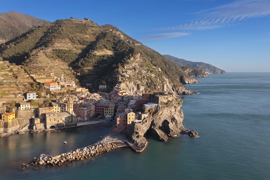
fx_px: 210
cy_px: 90
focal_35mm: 28
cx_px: 135
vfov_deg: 46.4
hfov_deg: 65.5
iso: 100
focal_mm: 10.26
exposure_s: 1/500
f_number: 4
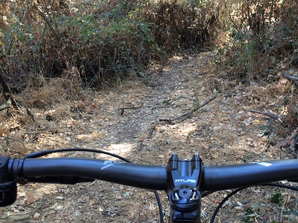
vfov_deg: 36.8
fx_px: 336
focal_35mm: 39
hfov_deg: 47.7
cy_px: 111
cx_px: 171
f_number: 2.2
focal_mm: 4.15
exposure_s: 1/30
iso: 32
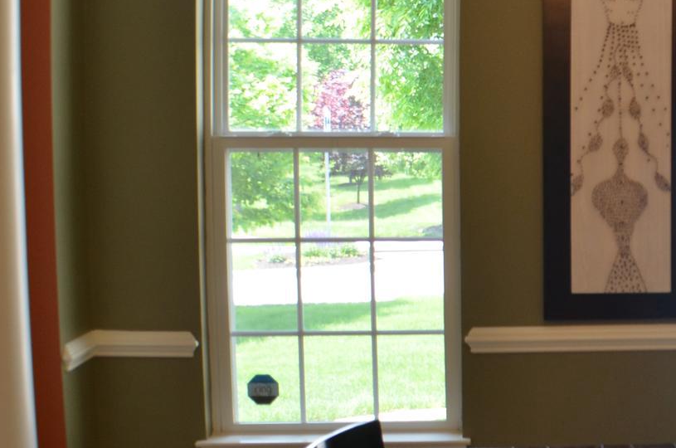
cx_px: 816
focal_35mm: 98
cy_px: 267
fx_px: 1837
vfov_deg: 13.9
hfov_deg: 19.6
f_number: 4.5
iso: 400
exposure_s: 1/80
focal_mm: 26
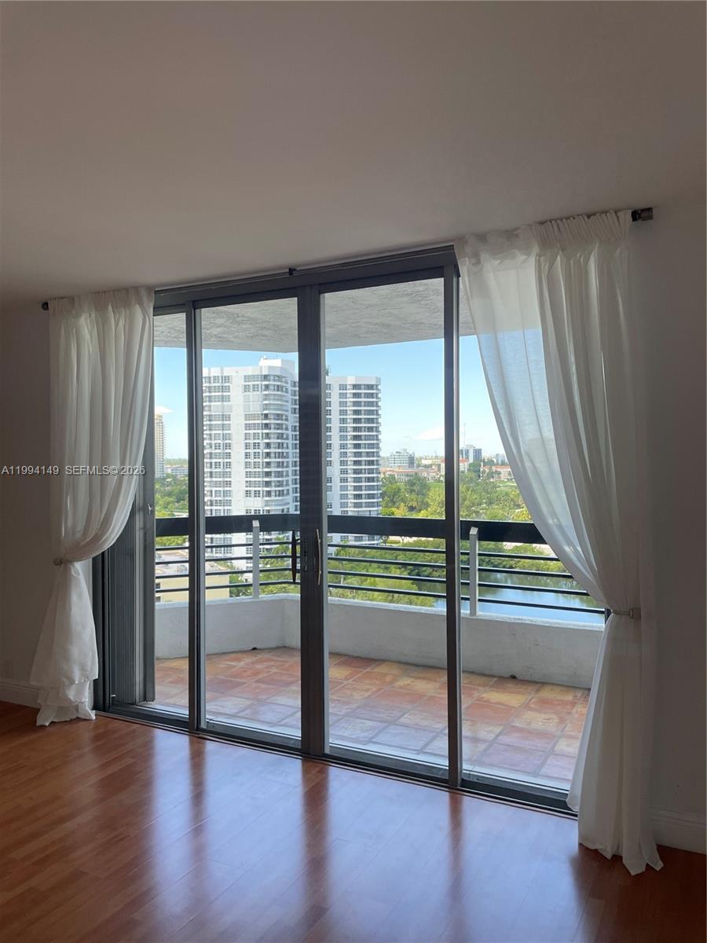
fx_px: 708
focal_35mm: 26
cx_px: 354
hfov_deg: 53.1
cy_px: 472
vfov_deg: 67.3
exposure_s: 1/163
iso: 32
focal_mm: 4.2
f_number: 1.6
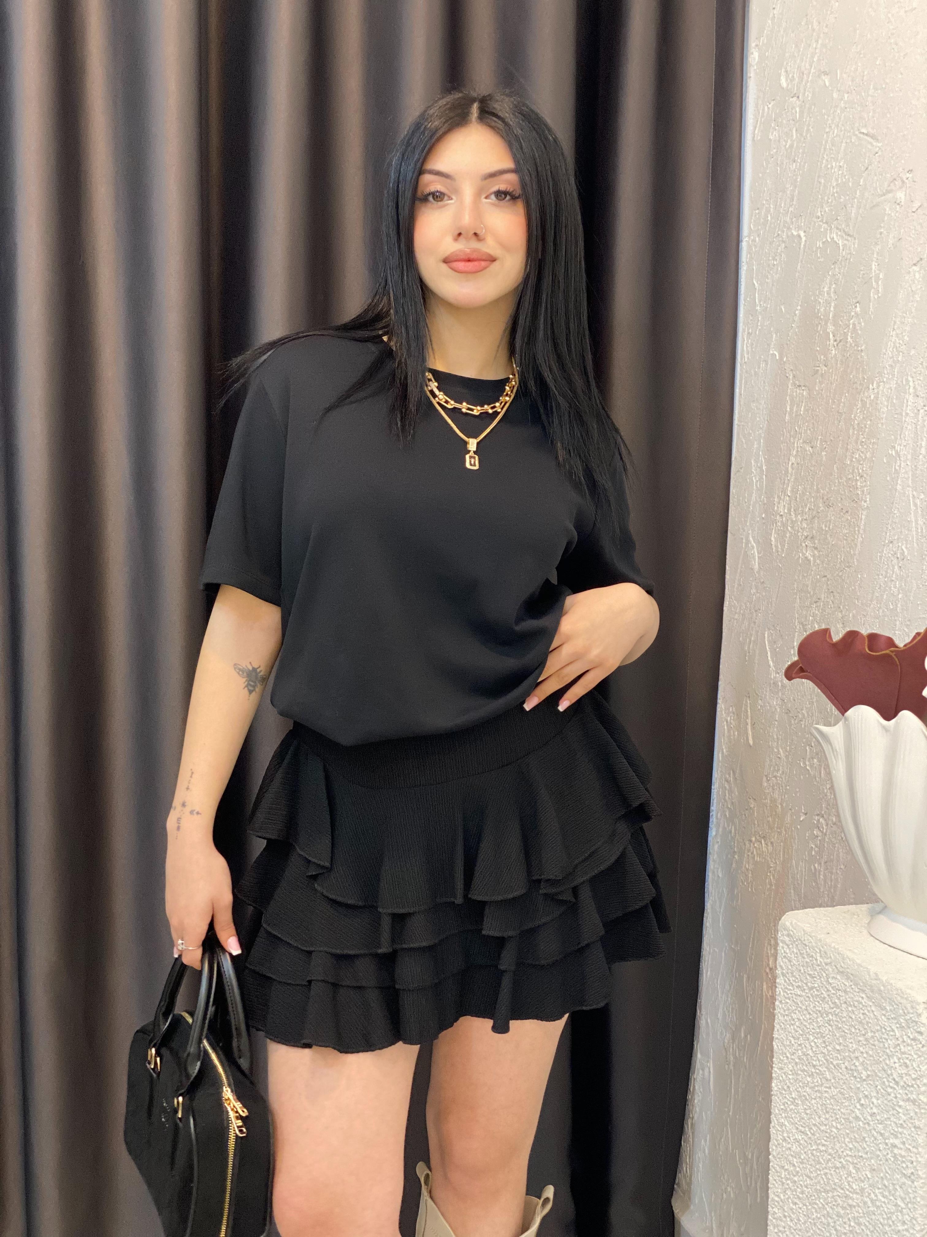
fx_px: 1857
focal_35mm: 52
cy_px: 618
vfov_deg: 36.8
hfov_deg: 28.0
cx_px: 464
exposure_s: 1/100
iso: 160
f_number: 2
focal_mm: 6
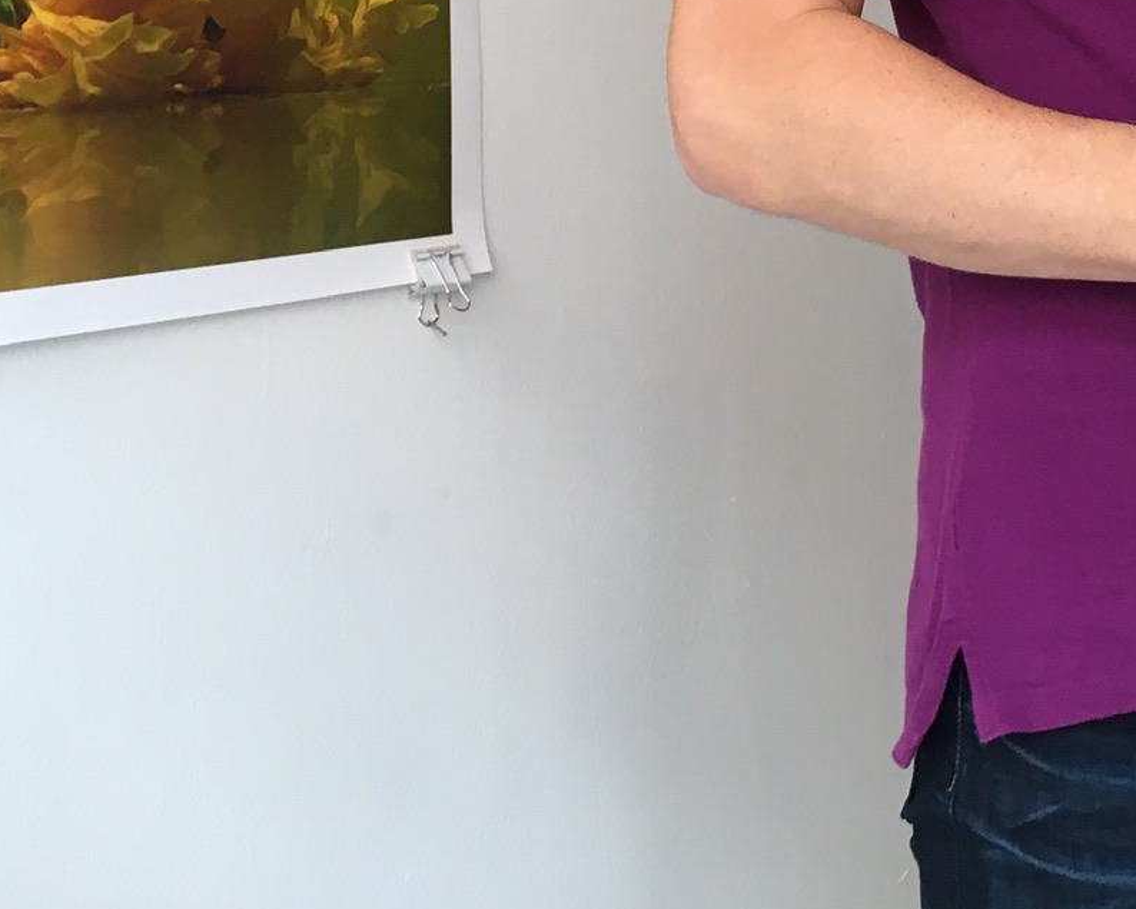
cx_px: 1024
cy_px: -180
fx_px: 2454
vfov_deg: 19.7
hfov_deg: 25.3
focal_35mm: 73
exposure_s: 1/33
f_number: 2.2
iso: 40
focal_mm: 4.15
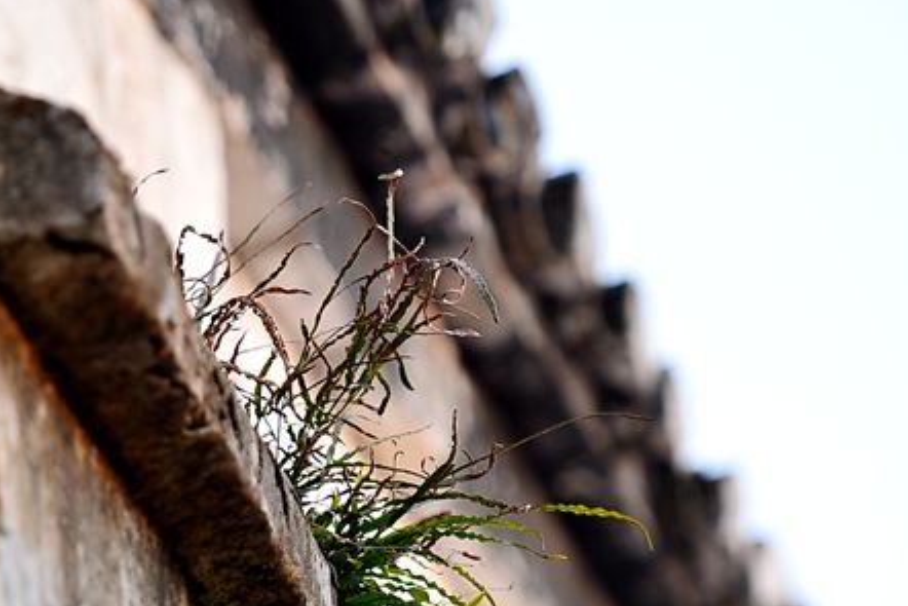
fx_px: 7897
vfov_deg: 4.4
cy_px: 627
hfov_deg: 6.6
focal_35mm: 313
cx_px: 148
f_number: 2.8
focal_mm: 135
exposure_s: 1/320
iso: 100
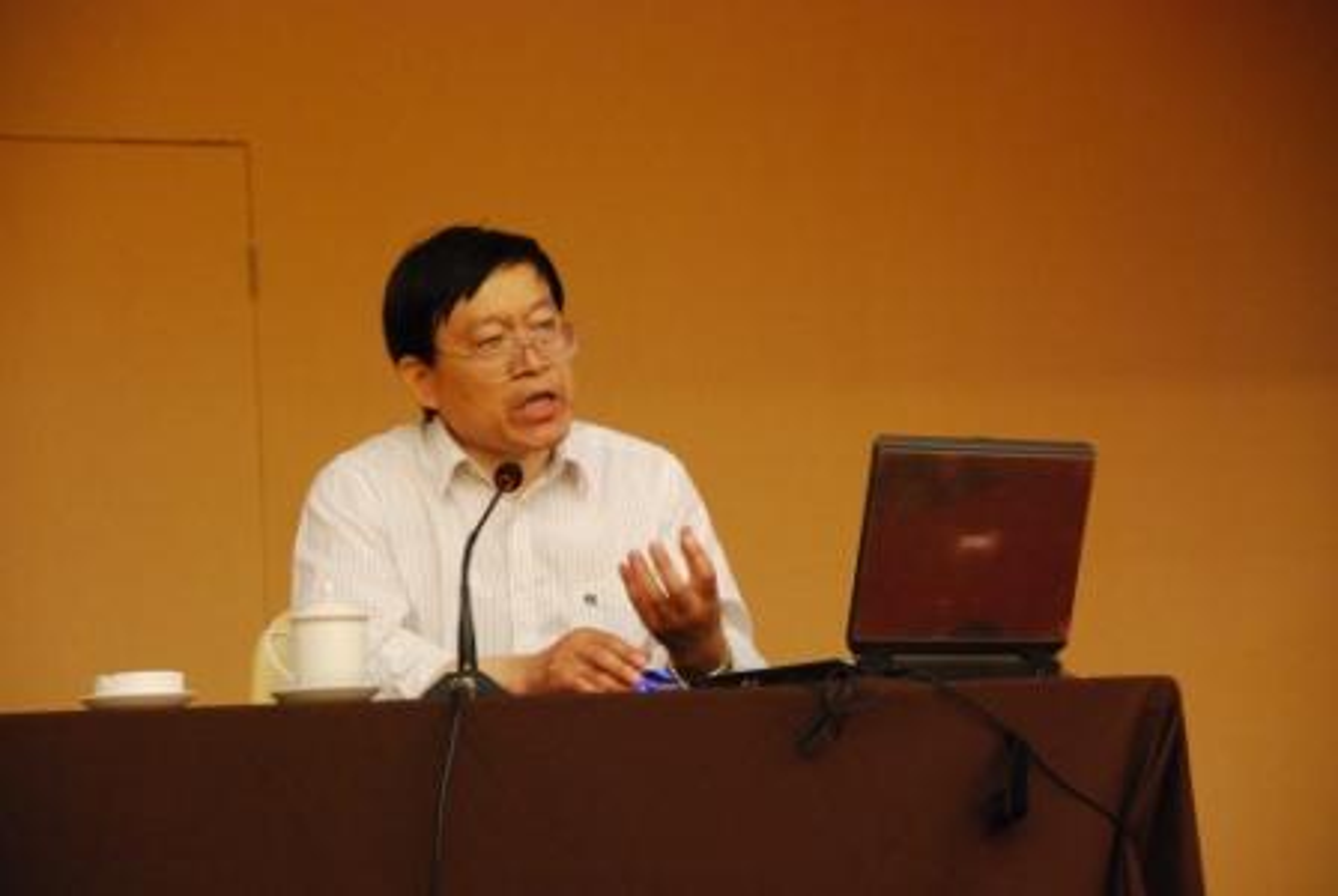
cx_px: 669
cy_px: 448
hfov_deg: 14.4
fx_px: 5303
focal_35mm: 142
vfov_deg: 9.7
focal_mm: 95
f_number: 5.3
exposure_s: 1/15
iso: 1600
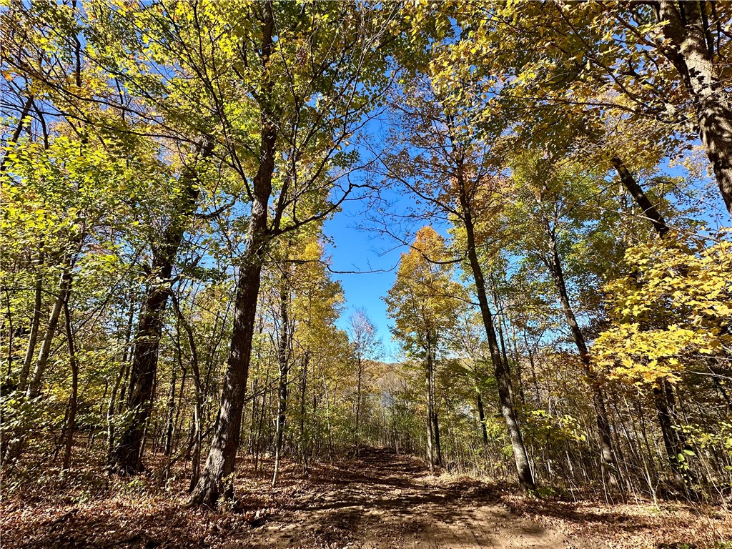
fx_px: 296
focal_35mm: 14
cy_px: 274
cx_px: 366
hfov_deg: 102.1
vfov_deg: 85.7
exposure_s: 1/744
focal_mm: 2.22
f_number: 2.2
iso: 40
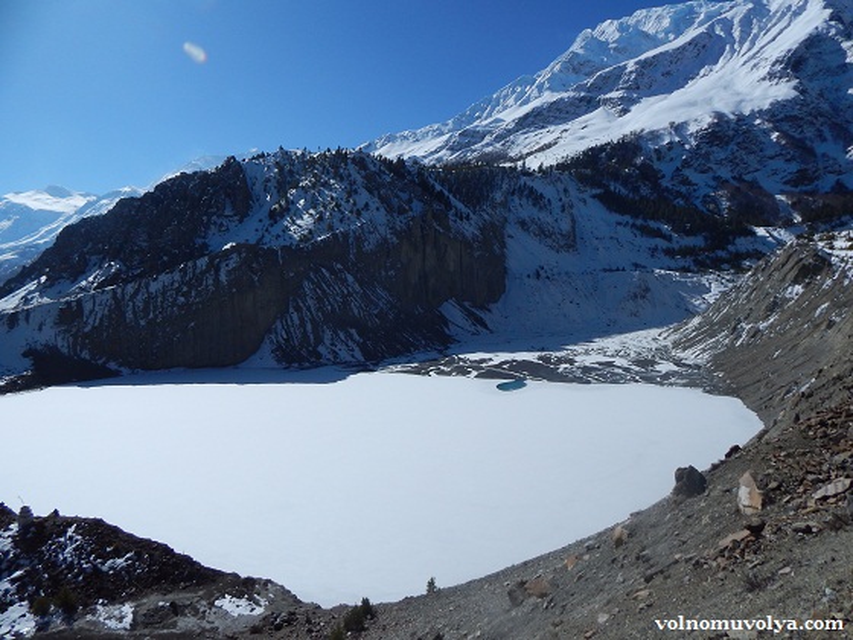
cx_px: 426
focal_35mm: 23
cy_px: 320
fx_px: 567
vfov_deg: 58.9
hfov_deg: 73.9
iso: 125
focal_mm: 4
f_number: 6
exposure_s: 1/1500
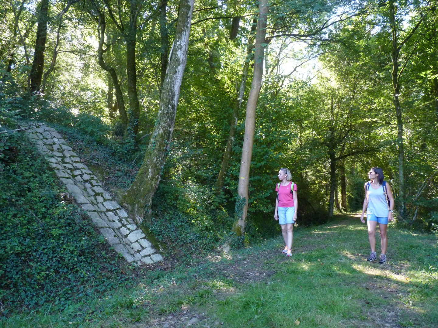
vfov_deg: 51.4
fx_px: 342
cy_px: 164
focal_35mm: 27
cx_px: 219
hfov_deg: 65.3
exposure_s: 1/100
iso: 400
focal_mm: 4.8
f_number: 2.8
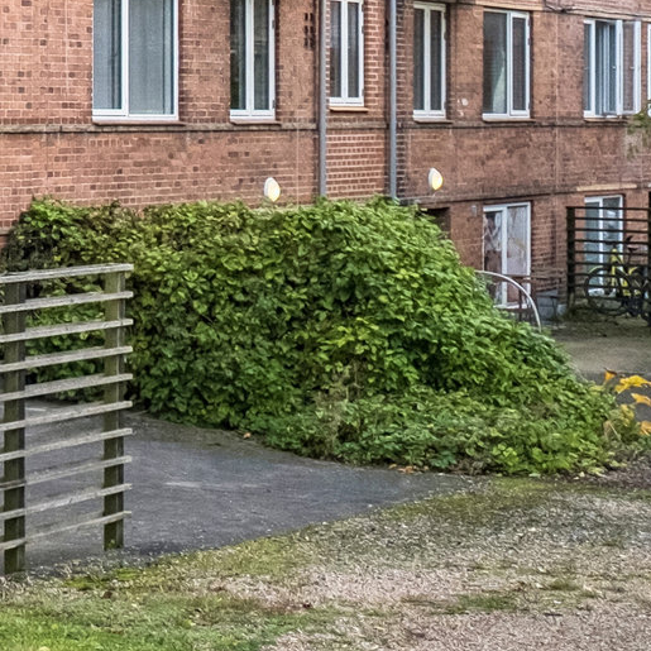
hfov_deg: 16.0
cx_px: -470
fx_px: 2000
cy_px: -541
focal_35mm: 94
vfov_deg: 15.7
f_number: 4
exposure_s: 1/500
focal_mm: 12.6
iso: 800
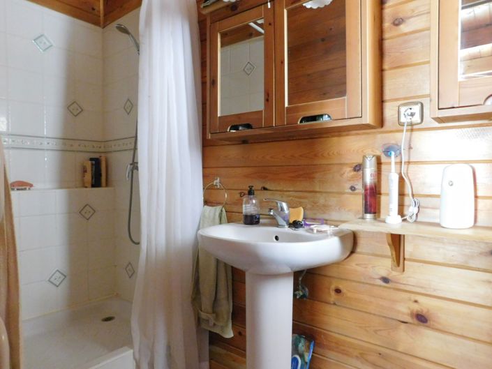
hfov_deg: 73.9
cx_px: 246
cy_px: 184
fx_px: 327
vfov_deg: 58.9
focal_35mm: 23
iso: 720
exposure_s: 1/8
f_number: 3
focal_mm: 4
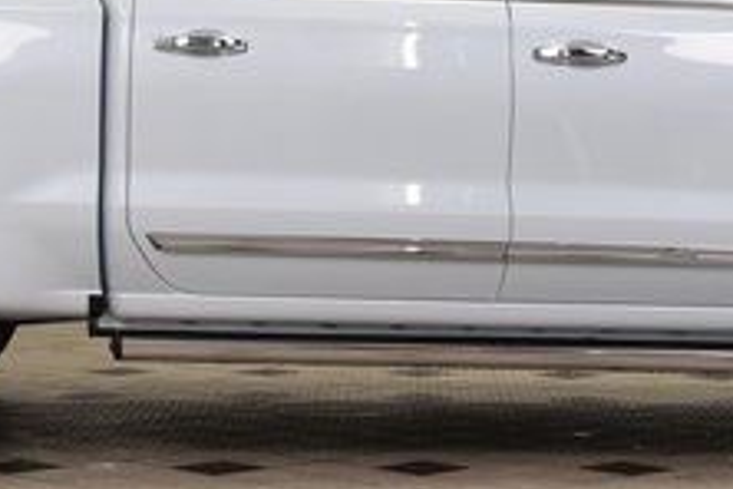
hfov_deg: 16.3
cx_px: 390
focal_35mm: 125
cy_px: 124
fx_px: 2554
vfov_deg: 10.9
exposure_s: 1/60
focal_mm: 29
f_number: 8
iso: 900
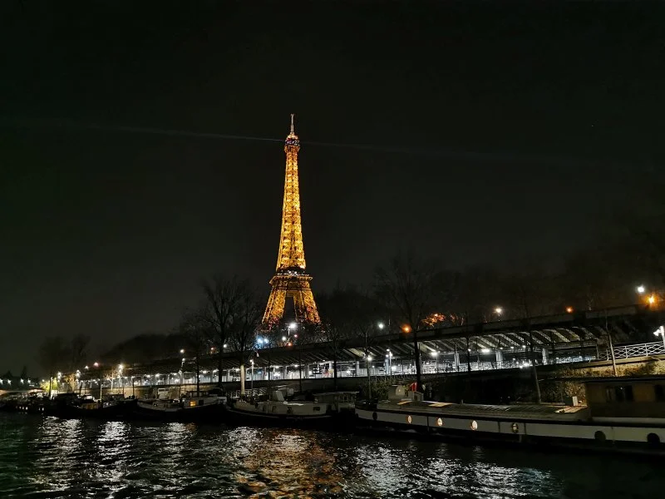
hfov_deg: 65.3
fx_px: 519
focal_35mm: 27
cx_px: 332
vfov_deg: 51.4
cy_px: 250
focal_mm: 5.56
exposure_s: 1/50
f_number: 1.6
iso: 640
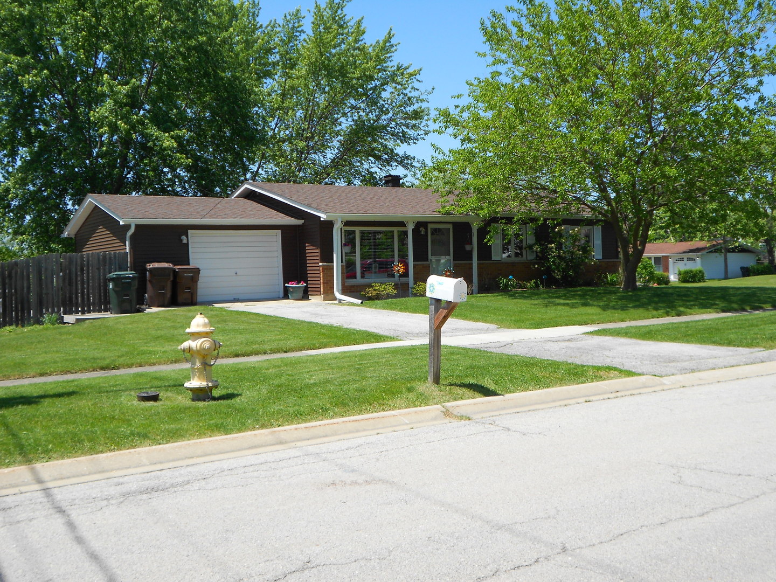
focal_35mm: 37
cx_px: 388
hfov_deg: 50.1
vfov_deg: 38.7
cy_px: 291
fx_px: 829
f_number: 3.9
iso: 80
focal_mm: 6.7
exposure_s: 1/500
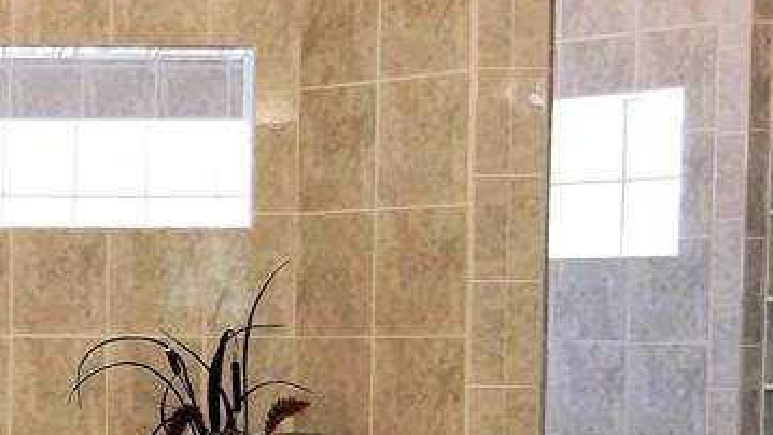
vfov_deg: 13.7
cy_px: 461
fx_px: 1783
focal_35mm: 87
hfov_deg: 23.2
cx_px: -37
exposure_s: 1/30
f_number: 1.8
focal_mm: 3.99
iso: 25
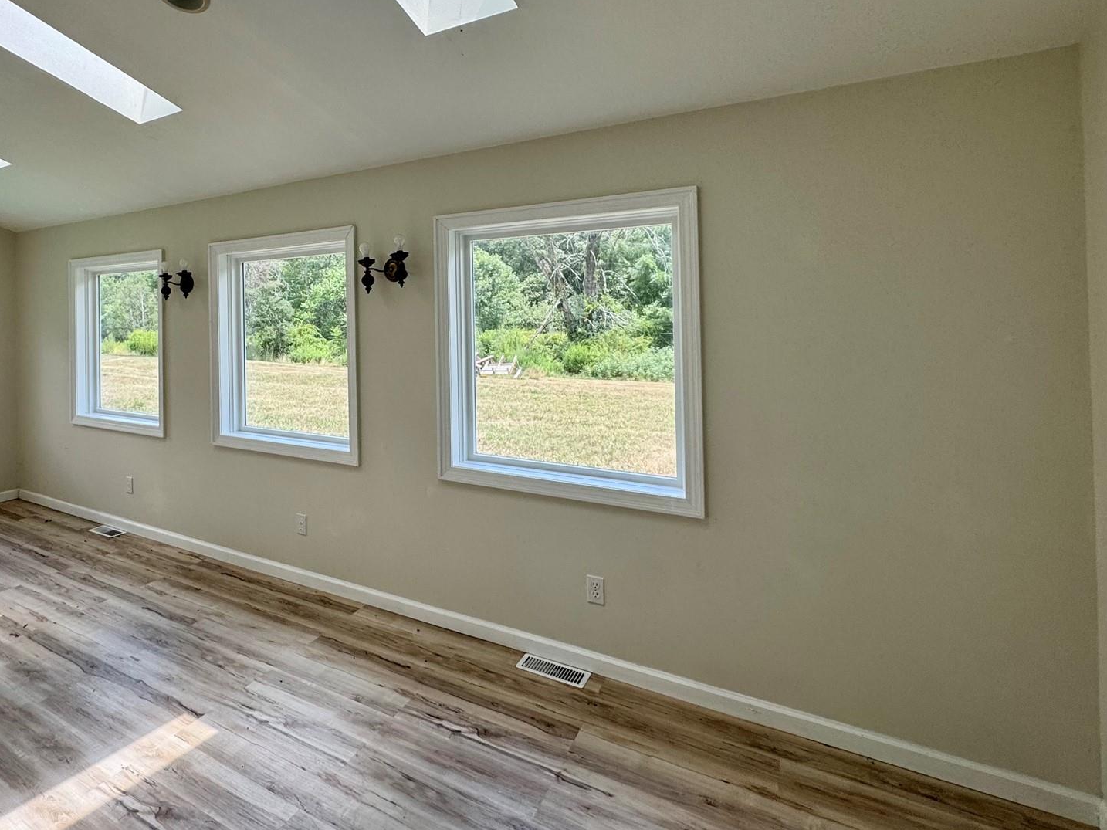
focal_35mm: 20
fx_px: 639
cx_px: 356
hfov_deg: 78.7
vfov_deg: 65.0
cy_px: 313
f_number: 2.2
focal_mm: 2.22
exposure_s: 1/198
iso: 40
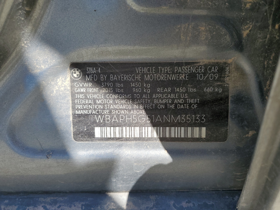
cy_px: 105
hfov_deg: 67.3
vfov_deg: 53.1
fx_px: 210
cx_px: 140
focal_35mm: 26
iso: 50
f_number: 1.5
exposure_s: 1/1111
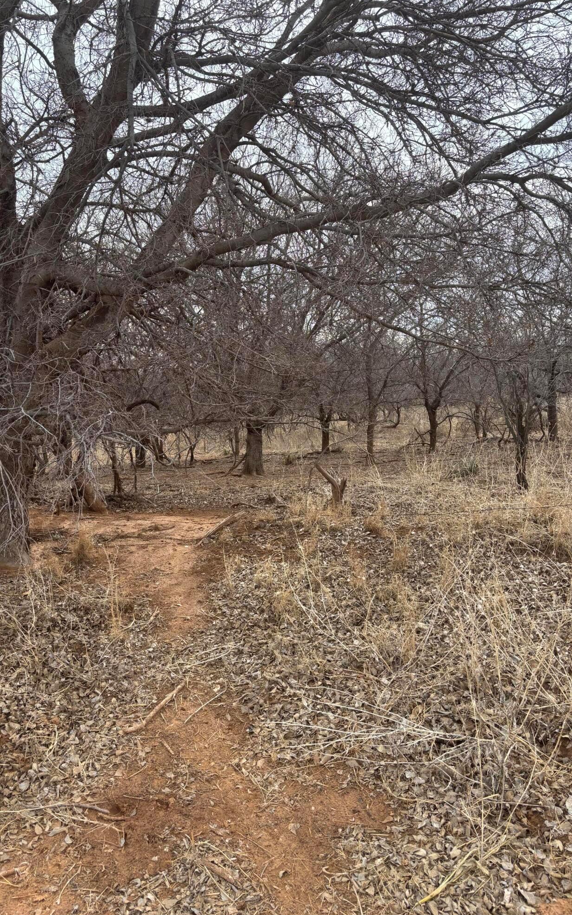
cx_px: 229
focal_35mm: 28
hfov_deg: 44.3
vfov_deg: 66.5
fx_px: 699
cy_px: 454
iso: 50
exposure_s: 1/1027
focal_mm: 5.96
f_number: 1.6
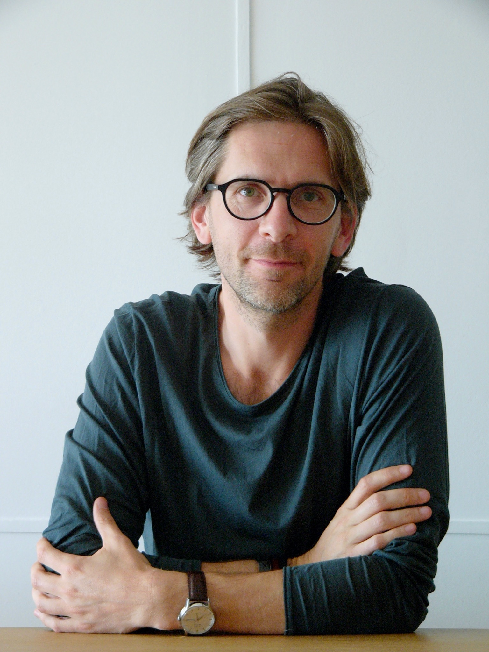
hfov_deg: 14.2
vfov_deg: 18.9
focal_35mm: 104
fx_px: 1959
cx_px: 244
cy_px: 326
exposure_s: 1/60
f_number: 2.8
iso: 150
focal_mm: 17.3
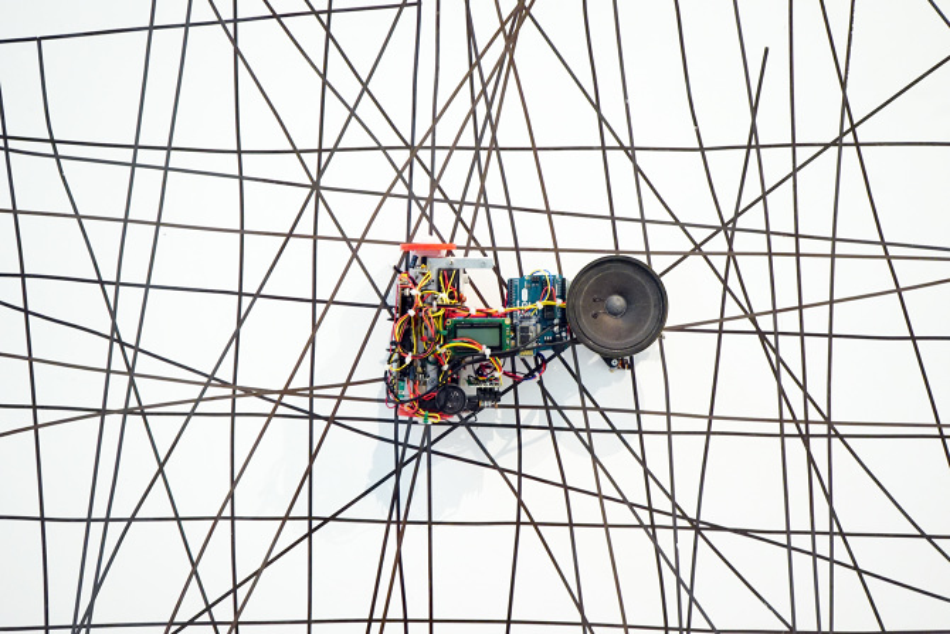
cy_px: 317
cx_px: 475
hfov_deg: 39.6
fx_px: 1320
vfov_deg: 27.0
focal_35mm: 50
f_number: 5
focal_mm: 50
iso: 5000
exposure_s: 1/50
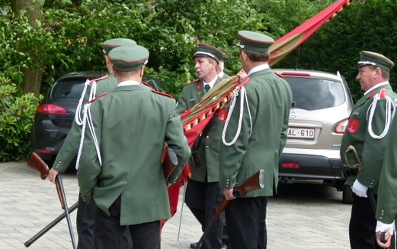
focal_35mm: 105
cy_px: 127
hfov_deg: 19.8
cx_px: 226
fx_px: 1136
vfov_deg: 12.5
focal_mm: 15.4
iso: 100
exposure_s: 1/200
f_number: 4
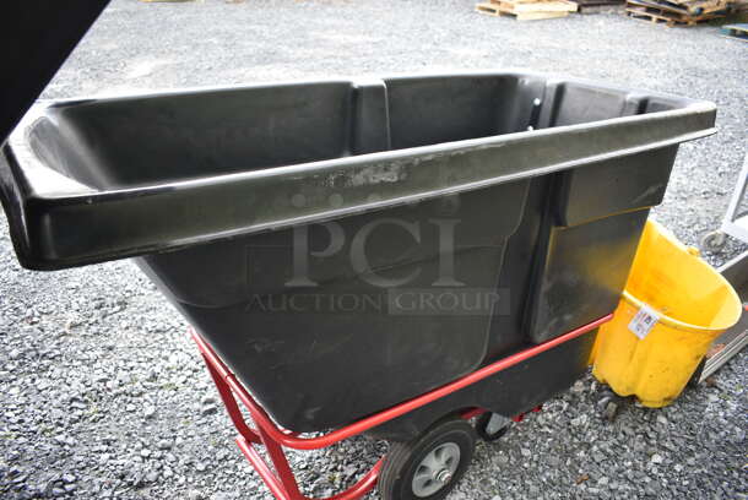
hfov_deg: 67.3
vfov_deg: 48.0
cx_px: 374
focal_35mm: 27
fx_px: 562
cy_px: 250
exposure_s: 1/160
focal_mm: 18
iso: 800
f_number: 3.5
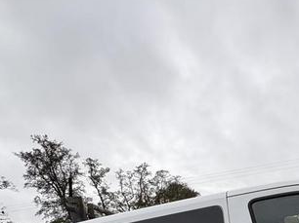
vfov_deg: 29.5
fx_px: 354
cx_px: 280
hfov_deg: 41.4
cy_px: 277
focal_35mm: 41
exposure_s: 1/390
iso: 40
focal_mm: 2.22
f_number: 2.2
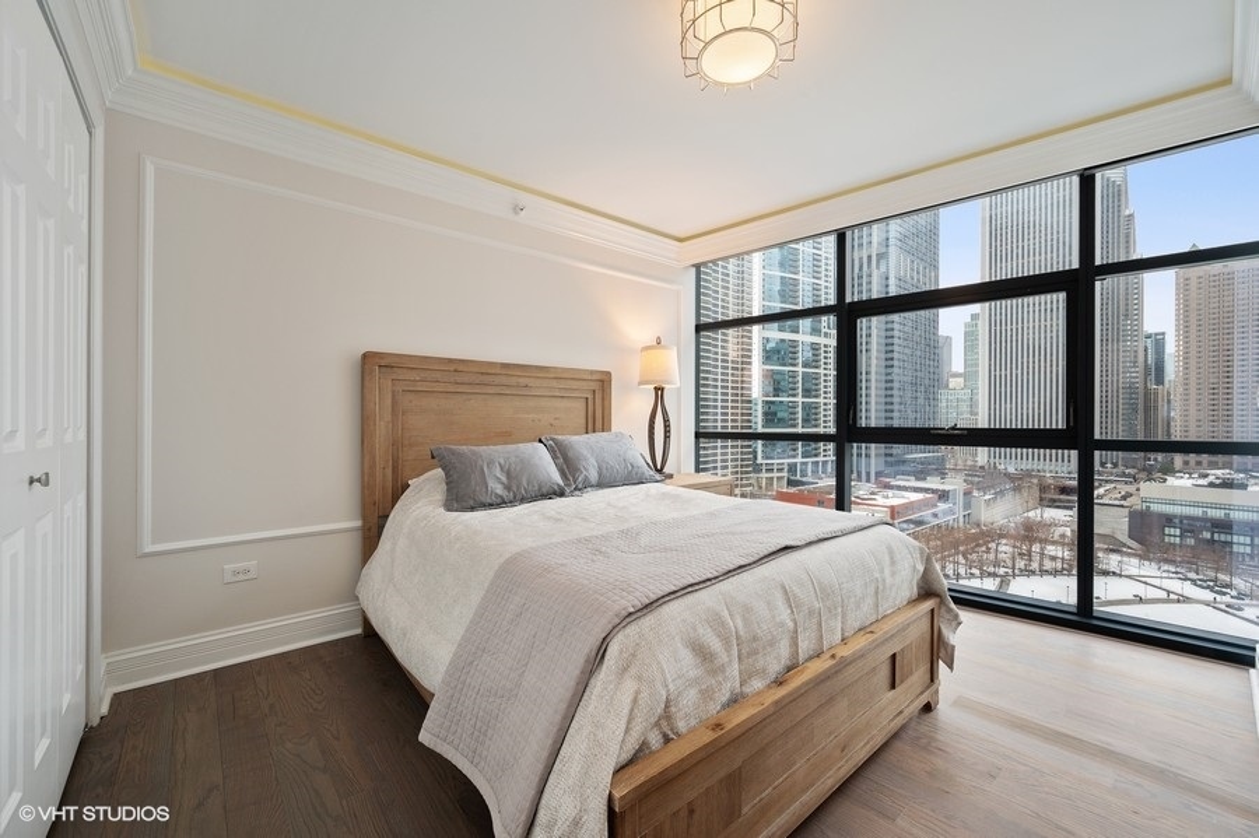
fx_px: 489
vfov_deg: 81.1
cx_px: 630
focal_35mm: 14
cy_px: 419
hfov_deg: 104.3
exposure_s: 1/4
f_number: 8
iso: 400
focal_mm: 14
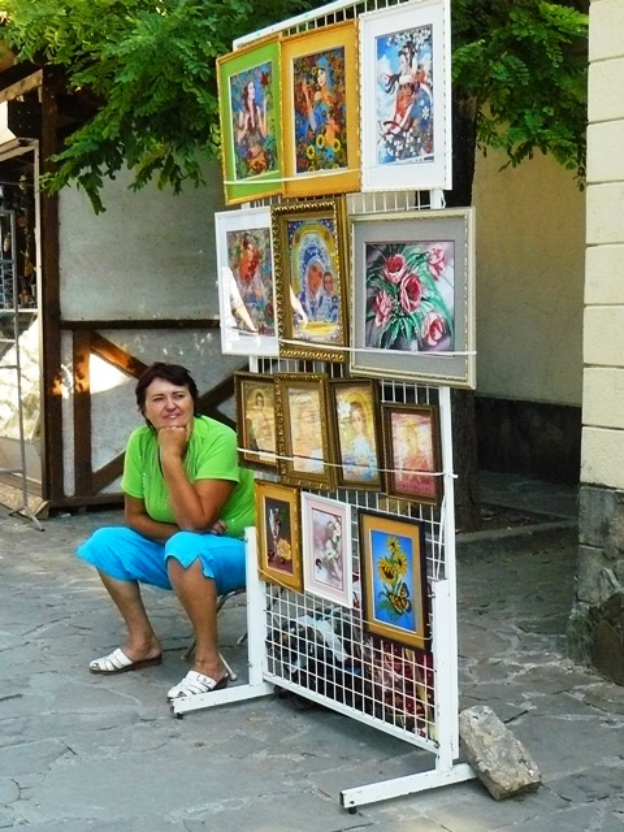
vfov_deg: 51.4
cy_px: 416
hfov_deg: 39.7
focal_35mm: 36
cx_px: 312
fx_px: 865
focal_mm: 6
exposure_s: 1/200
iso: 400
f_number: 5
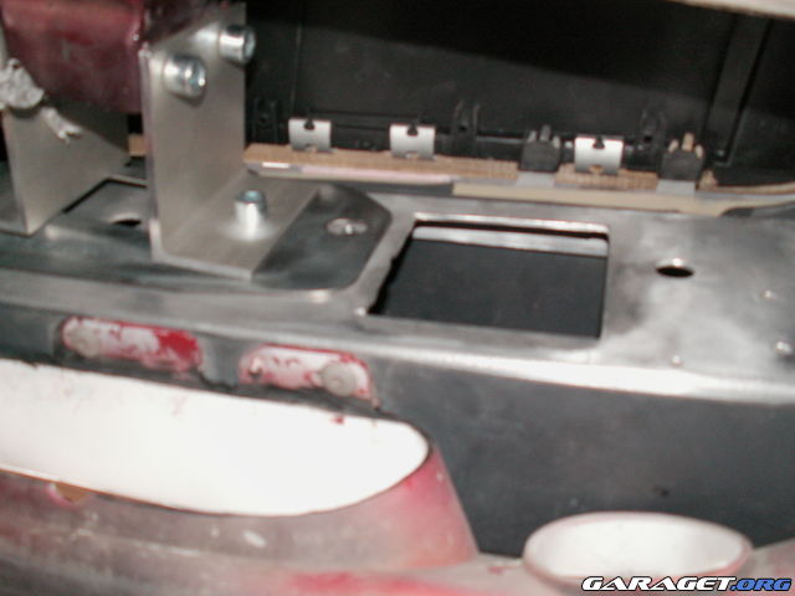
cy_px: 298
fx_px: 804
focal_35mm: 35
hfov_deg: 52.6
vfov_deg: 40.7
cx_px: 398
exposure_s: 1/40
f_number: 2.8
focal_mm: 5.86
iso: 160
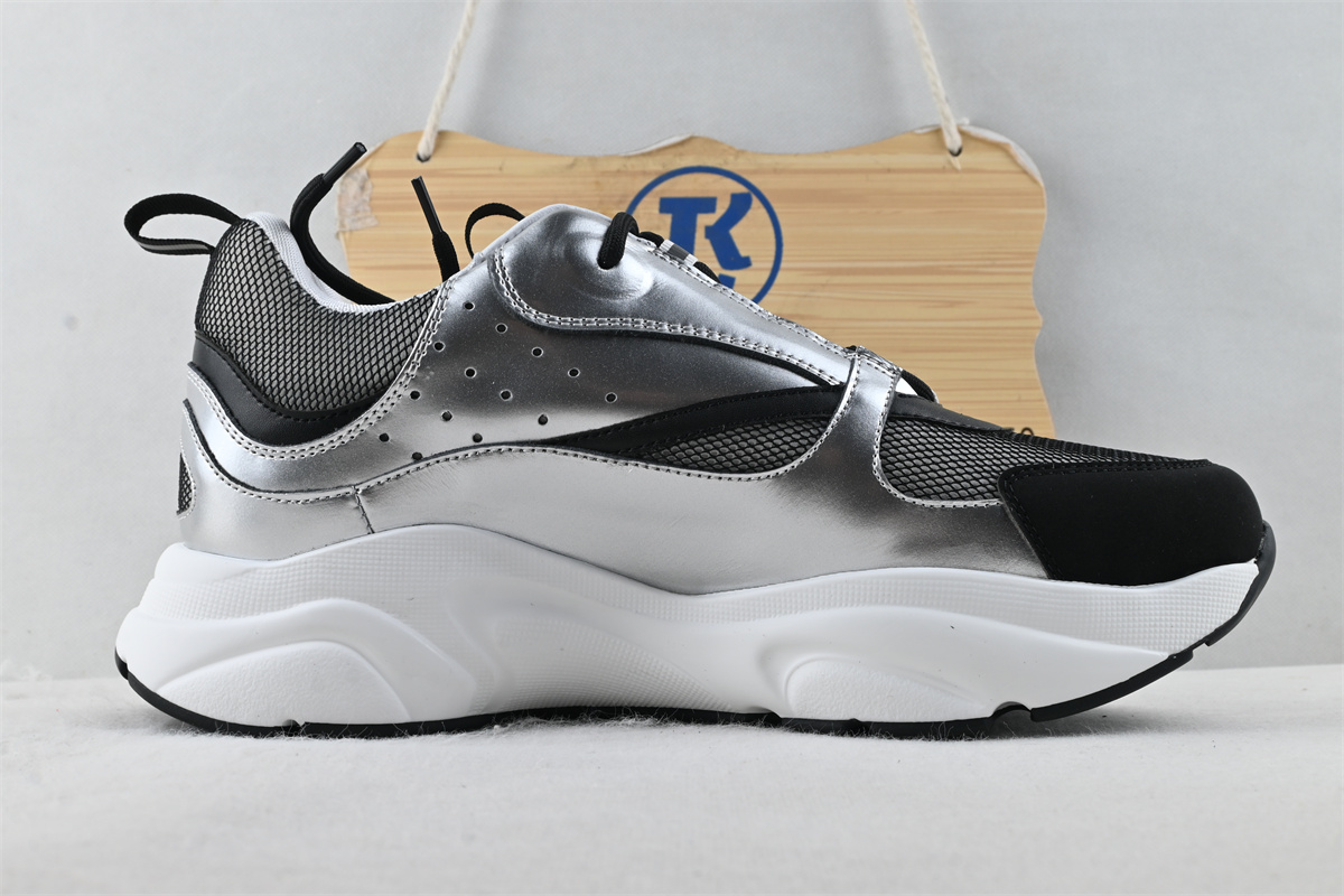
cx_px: 672
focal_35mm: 41
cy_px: 448
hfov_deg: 47.2
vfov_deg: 32.4
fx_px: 1540
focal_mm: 27.5
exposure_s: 1/15
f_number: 10
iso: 100
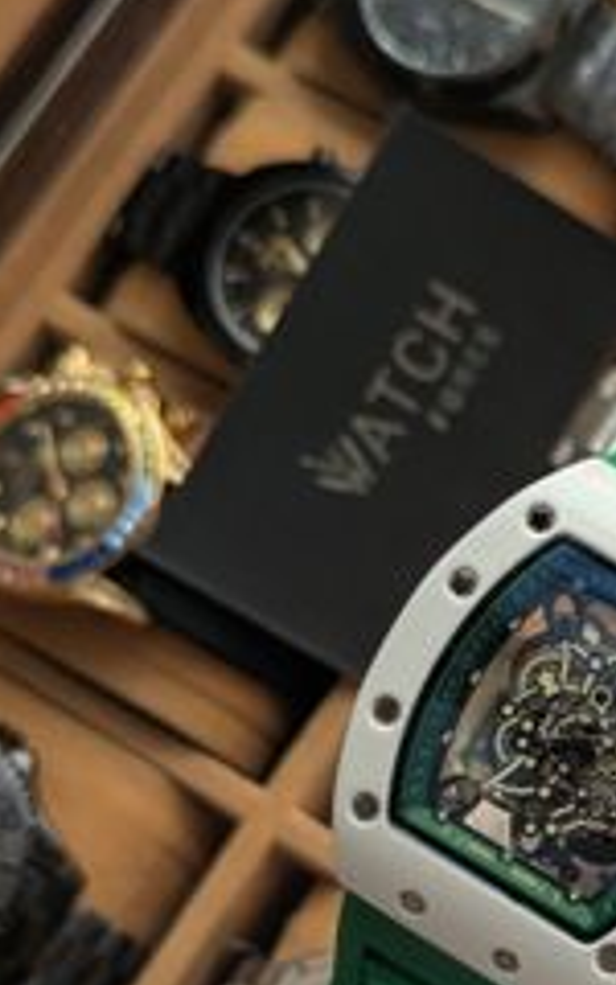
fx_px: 2283
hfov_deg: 15.2
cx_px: 581
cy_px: 796
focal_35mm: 85
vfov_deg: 24.0
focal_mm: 6.81
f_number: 1.85
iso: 47
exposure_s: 1/402
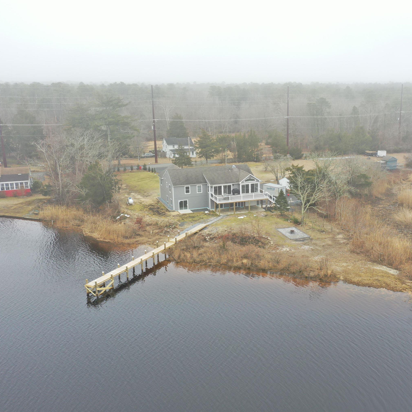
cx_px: 270
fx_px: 485
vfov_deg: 46.0
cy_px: 204
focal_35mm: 36
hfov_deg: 45.4
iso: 100
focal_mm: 10.26
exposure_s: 1/160
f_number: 4.5
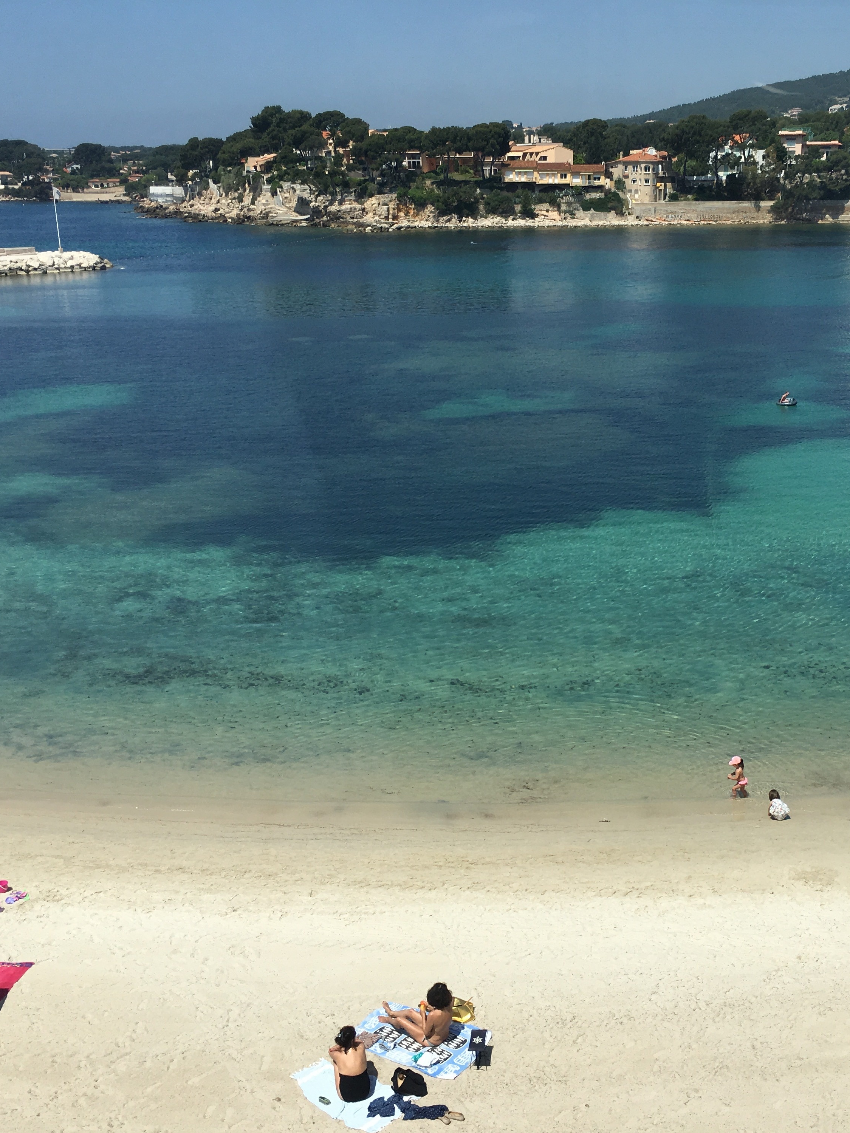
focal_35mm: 39
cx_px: 541
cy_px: 570
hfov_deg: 36.6
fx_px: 1277
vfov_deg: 47.9
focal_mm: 4.15
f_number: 2.2
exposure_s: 1/2331
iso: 25
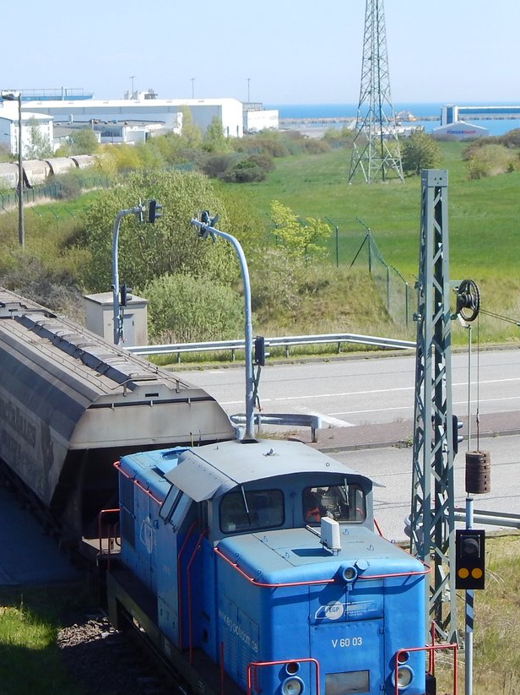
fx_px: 1404
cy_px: 372
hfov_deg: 20.9
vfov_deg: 27.8
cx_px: 144
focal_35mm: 70
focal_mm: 8.6
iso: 125
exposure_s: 1/1000
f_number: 3.7
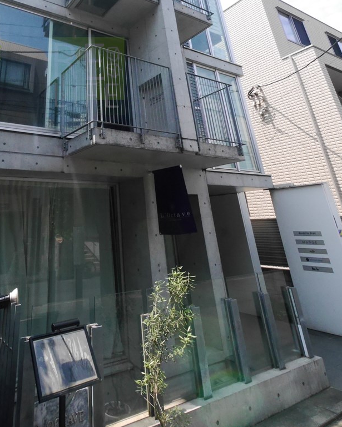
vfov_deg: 59.8
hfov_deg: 52.5
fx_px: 329
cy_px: 75
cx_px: 86
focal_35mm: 26
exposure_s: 1/640
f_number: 11
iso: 1600
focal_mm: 8
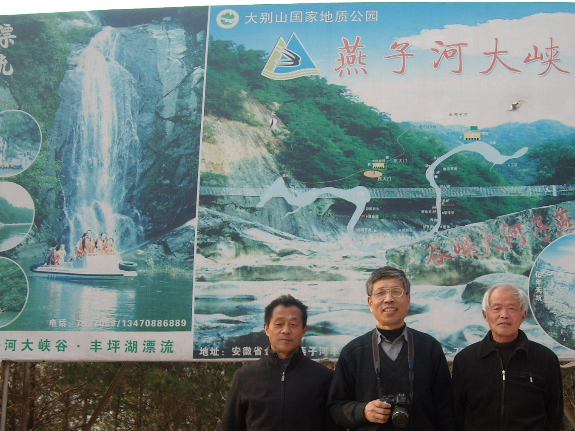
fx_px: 880
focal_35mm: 53
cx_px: 345
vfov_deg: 27.4
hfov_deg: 36.0
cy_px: 284
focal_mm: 5.7
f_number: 2.8
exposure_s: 1/192
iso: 64
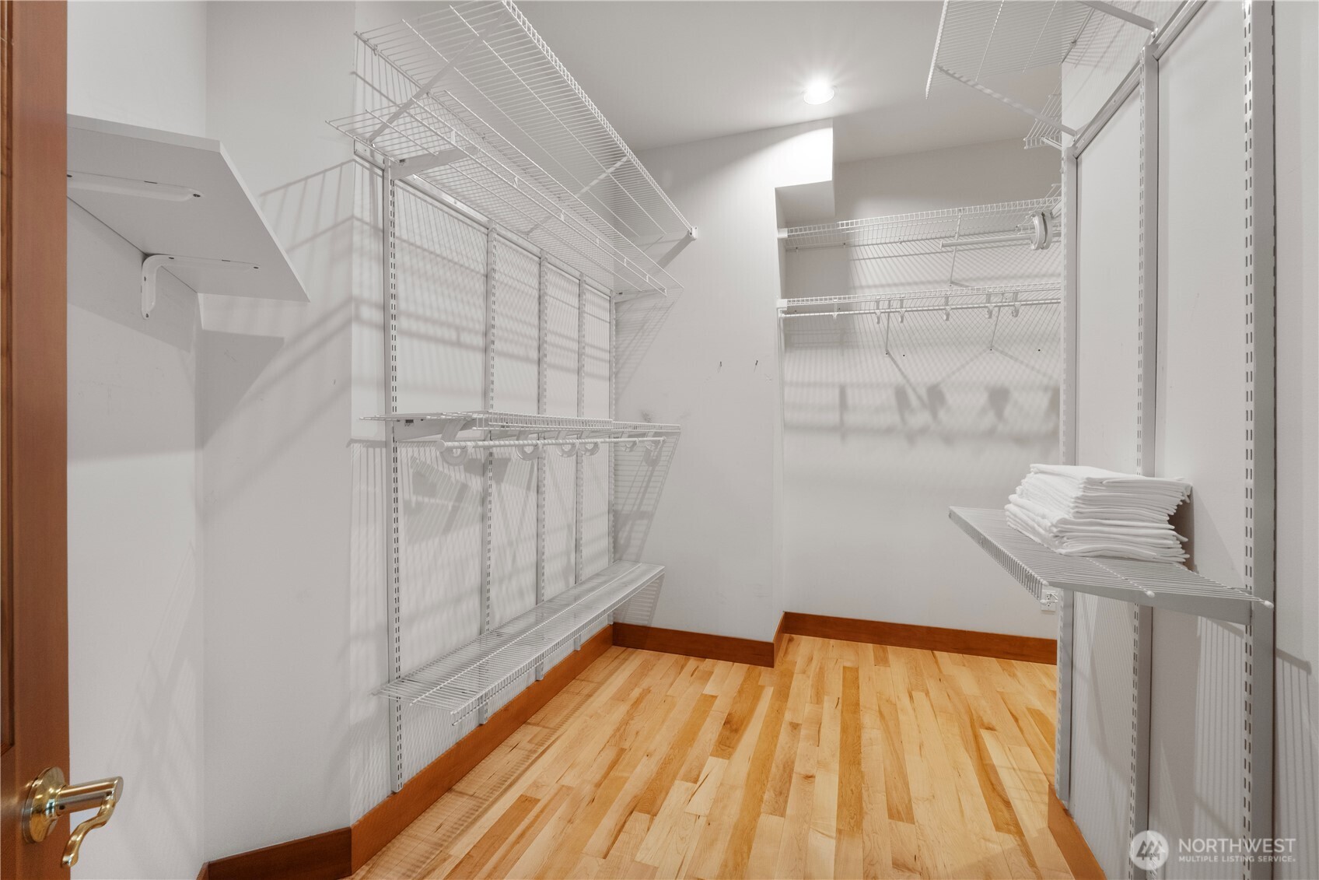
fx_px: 550
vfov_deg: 77.3
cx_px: 660
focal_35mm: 15
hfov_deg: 100.4
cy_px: 440
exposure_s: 2
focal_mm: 10
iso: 800
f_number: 9
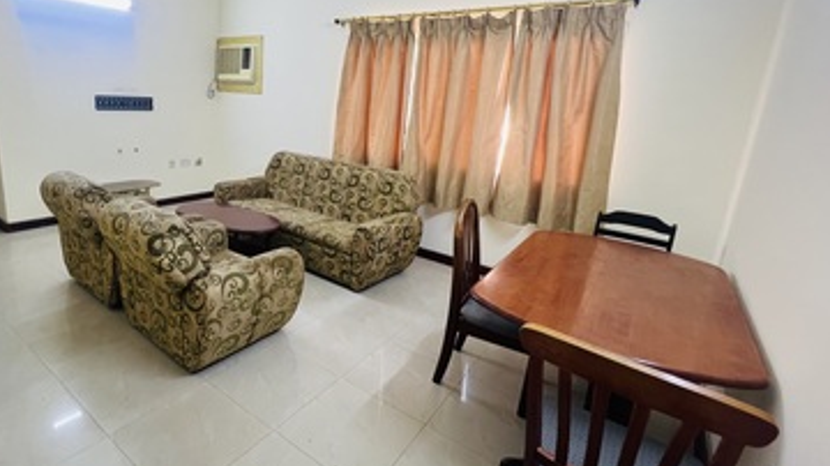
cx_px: 326
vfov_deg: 60.6
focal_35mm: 18
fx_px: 396
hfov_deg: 91.3
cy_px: 195
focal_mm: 1.57
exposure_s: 1/100
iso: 200
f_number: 1.8
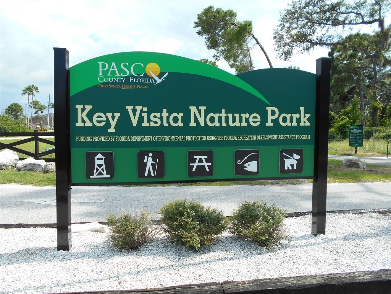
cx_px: 196
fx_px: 294
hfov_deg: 67.3
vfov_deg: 53.1
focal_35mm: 26
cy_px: 147
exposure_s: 1/640
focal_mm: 4.6
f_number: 3.2
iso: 80
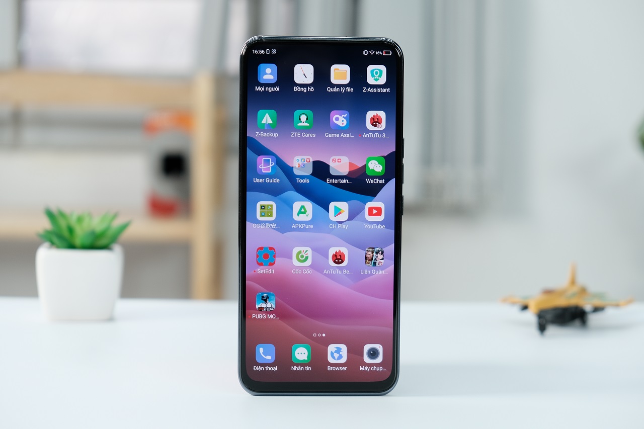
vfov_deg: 16.5
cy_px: 214
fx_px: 1484
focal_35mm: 83
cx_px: 322
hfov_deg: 24.5
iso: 320
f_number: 4
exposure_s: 1/100
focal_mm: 55
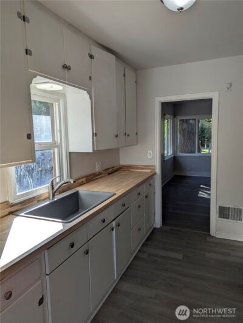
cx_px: 122
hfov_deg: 57.0
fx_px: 224
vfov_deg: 71.5
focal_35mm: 24
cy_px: 162
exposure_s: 1/232
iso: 29
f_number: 1.85
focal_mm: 6.81
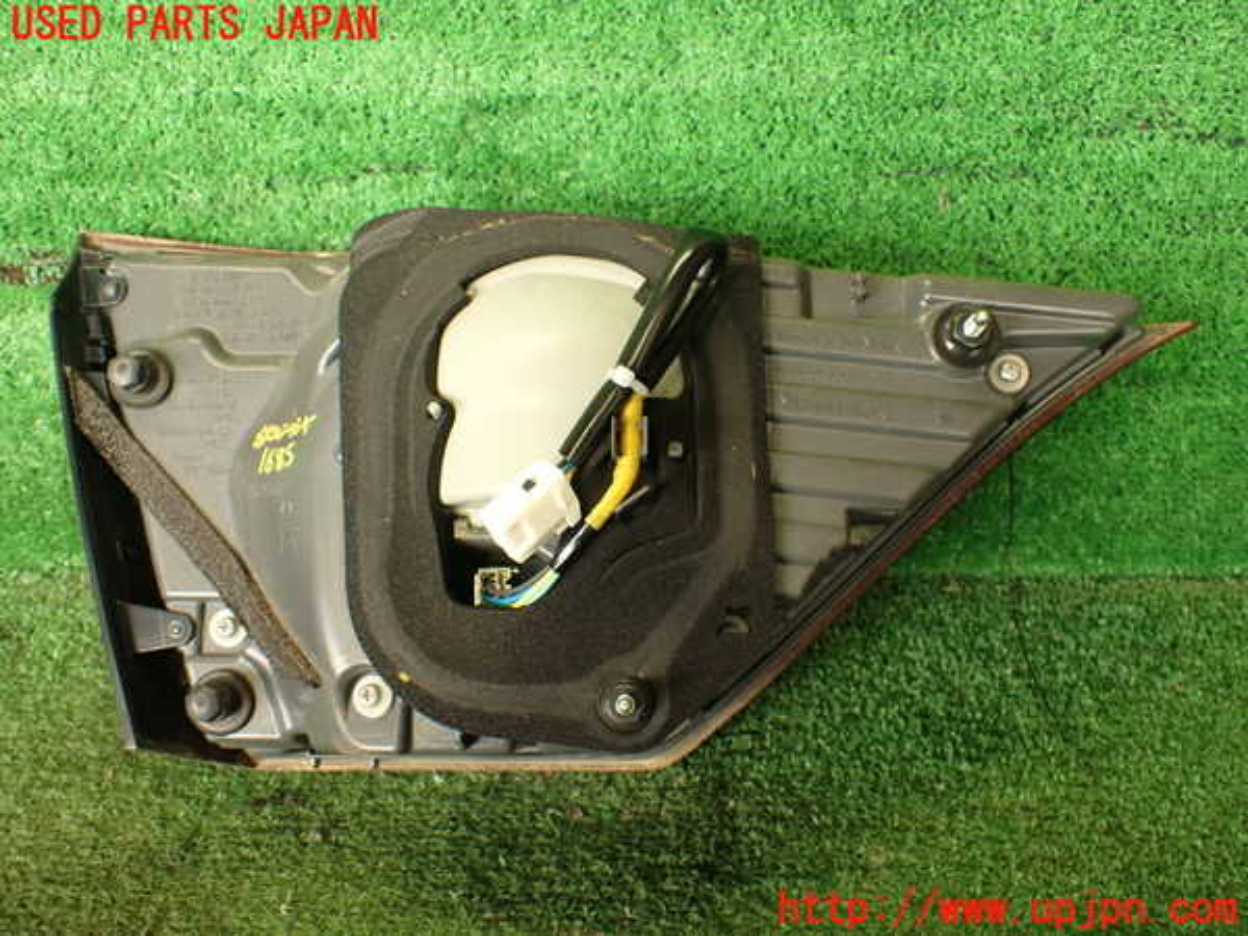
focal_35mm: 32
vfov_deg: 44.2
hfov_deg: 56.8
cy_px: 468
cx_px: 624
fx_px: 1154
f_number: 2.4
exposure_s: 1/50
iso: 200
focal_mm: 5.79
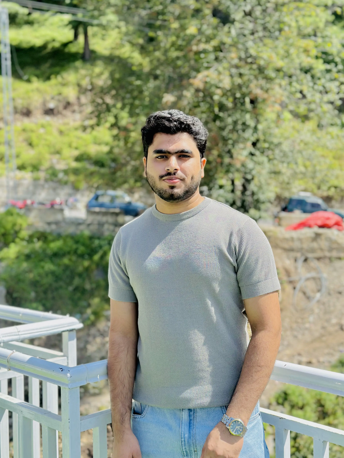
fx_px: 636
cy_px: 229
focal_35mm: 48
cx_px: 172
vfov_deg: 39.7
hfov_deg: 30.3
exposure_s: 1/2160
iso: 100
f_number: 1.78
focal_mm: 6.86
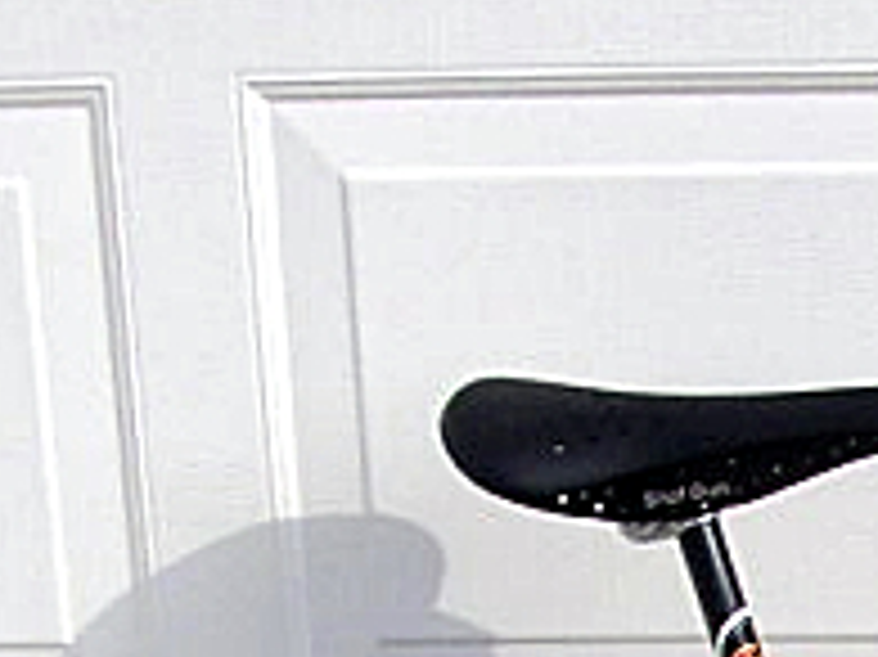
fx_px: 3954
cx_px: 1436
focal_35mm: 156
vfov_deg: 9.0
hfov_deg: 11.9
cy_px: 1224
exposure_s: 1/405
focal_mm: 5.8
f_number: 5.6
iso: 100
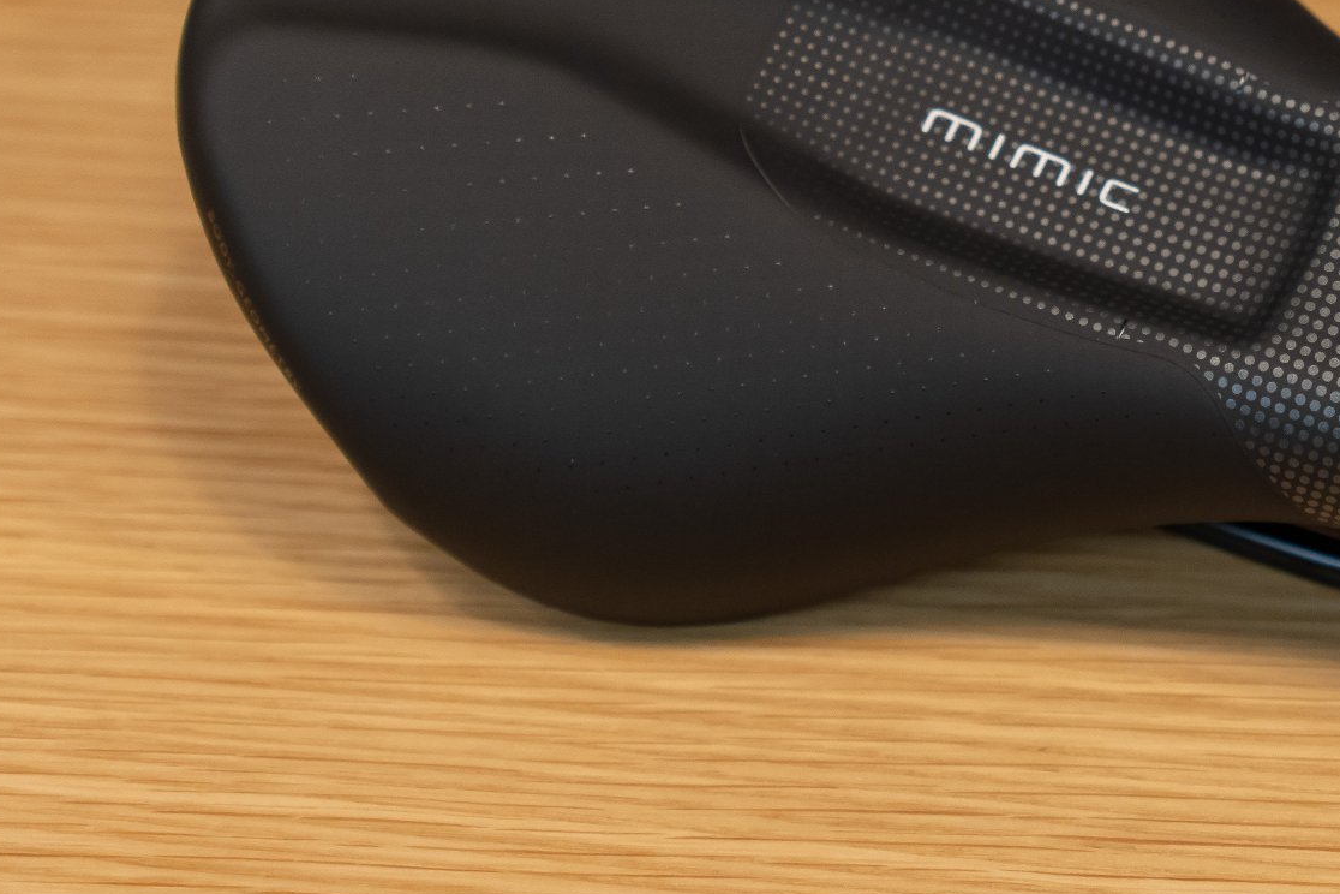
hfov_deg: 13.8
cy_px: 172
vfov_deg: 9.3
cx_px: 1089
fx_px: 5505
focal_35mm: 148
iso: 1250
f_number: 2.8
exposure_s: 1/500
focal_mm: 55
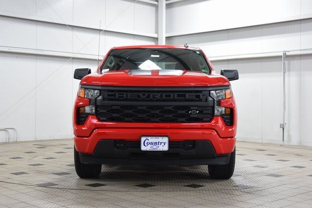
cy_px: 104
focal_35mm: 54
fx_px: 468
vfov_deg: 25.1
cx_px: 156
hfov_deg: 36.9
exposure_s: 1/60
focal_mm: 36
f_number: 5
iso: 1600
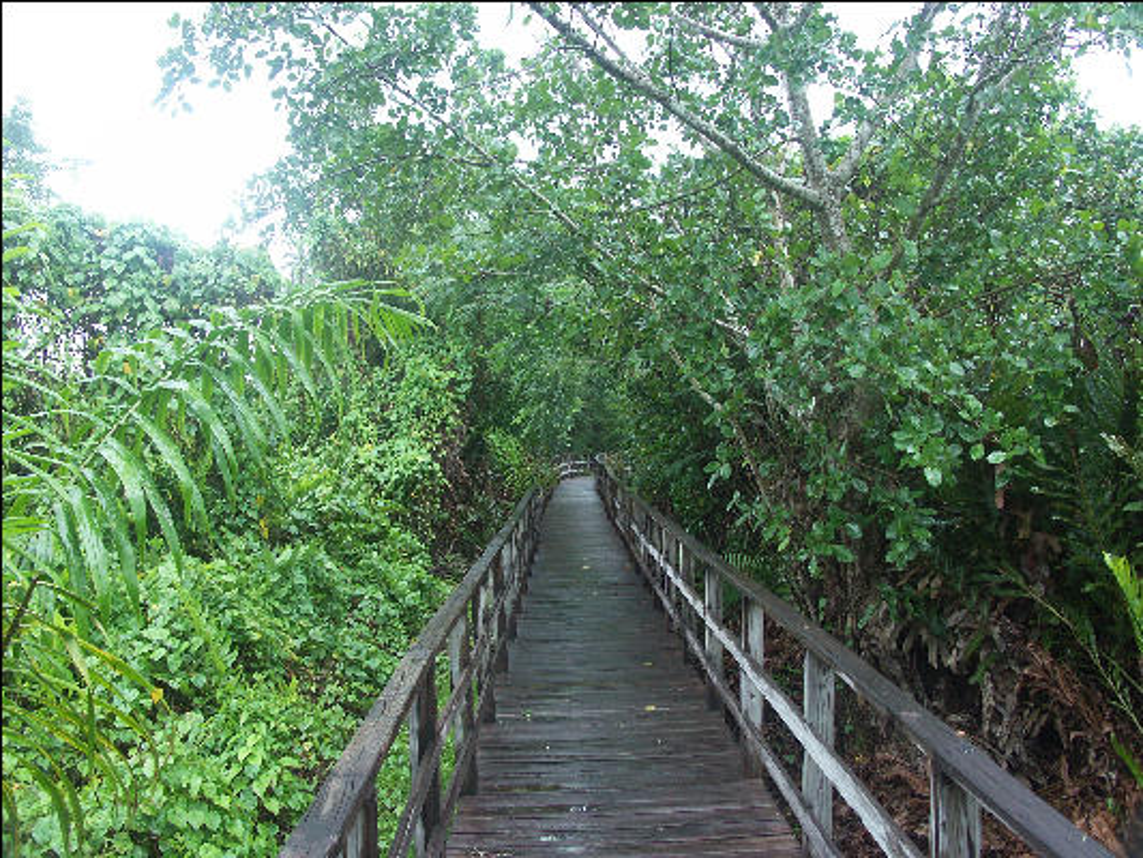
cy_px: 429
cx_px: 572
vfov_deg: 48.2
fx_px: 958
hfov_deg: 61.6
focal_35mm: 29
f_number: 2.8
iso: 100
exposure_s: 1/60
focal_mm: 7.66
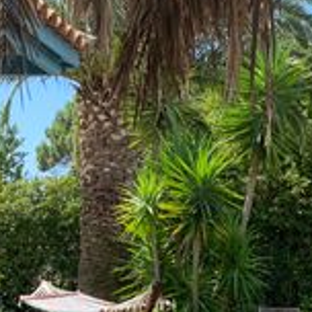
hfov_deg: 19.1
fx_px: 928
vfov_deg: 18.6
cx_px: 138
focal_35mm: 91
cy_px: 316
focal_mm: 4.25
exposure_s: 1/605
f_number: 1.8
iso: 25
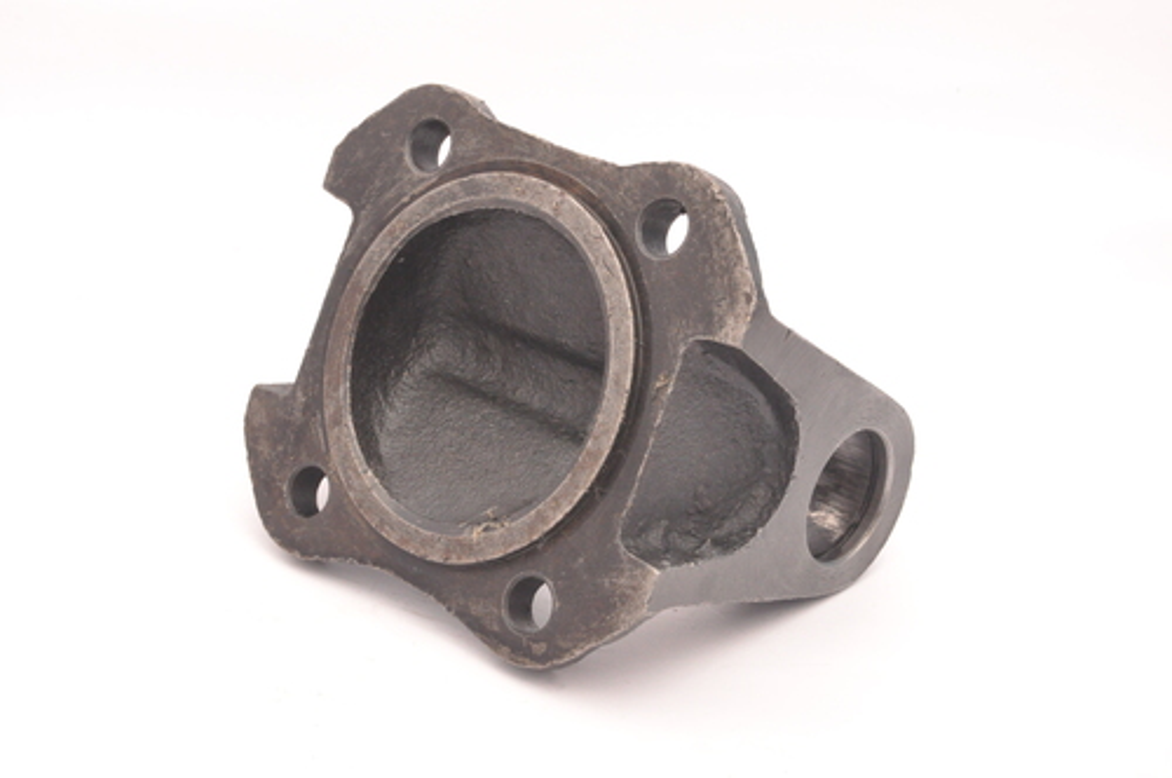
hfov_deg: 28.1
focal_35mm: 72
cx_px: 586
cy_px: 389
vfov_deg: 18.9
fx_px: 2341
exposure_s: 1/125
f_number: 18
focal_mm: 48
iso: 3200
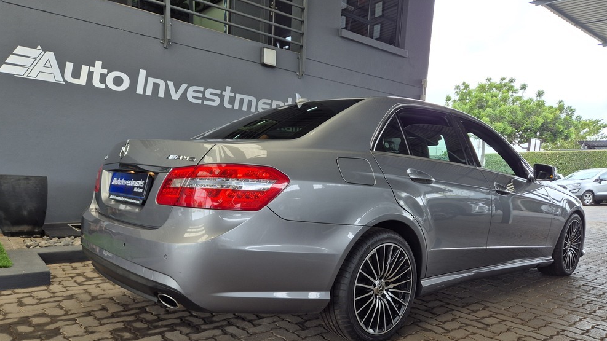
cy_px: 223
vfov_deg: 43.8
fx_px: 418
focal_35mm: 26
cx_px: 302
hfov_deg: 71.9
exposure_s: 1/180
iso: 50
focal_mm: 5.4
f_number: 1.8
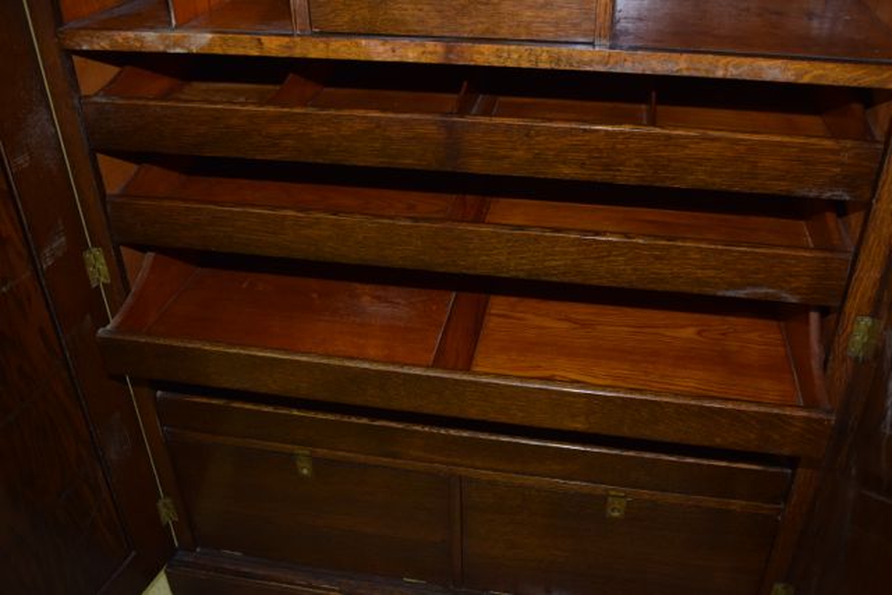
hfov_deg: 57.2
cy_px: 298
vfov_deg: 40.0
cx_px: 446
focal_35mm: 33
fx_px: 818
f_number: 5.6
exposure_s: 1/125
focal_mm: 22
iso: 800
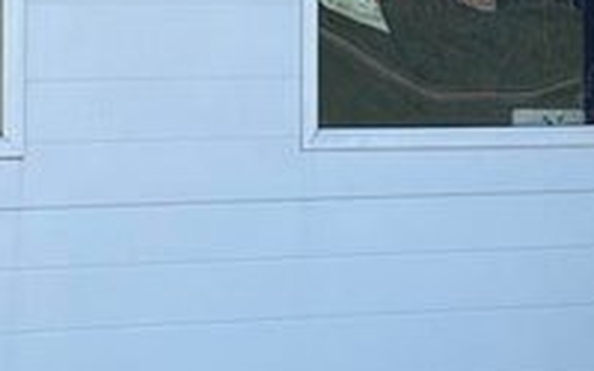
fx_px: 3383
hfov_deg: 10.0
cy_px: -67
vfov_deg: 6.2
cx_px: 319
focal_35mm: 209
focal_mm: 5.7
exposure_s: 1/1159
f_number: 1.5
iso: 50
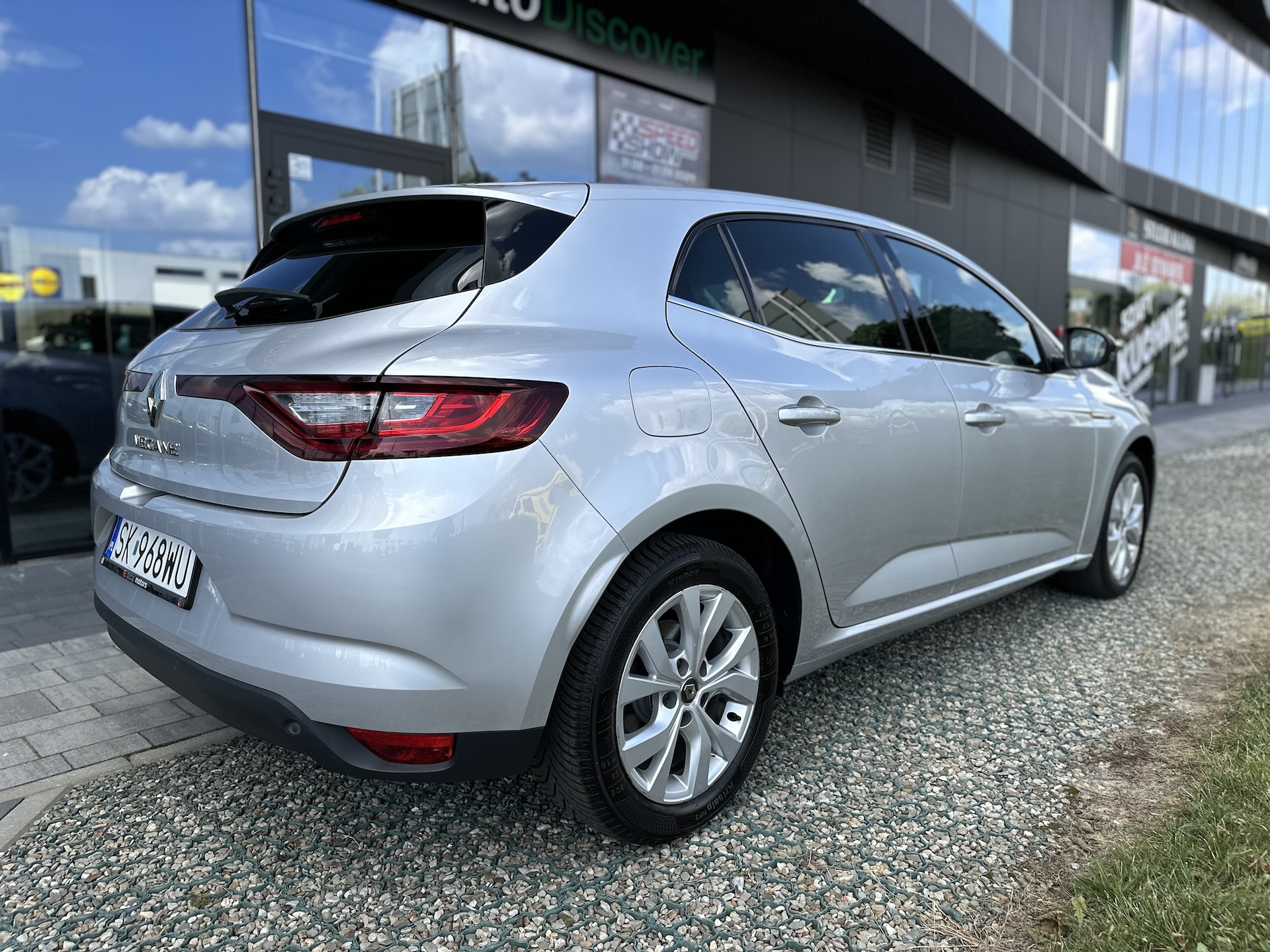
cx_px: 635
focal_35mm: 24
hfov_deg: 71.6
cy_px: 476
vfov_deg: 56.8
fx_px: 881
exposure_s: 1/1433
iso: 80
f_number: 1.78
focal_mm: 6.86
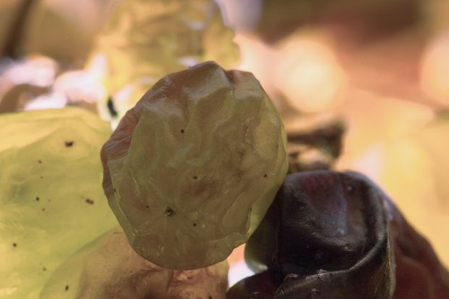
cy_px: 297
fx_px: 2705
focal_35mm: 217
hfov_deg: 9.5
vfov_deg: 6.3
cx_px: 150
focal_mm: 105
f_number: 16
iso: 400
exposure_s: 1/250
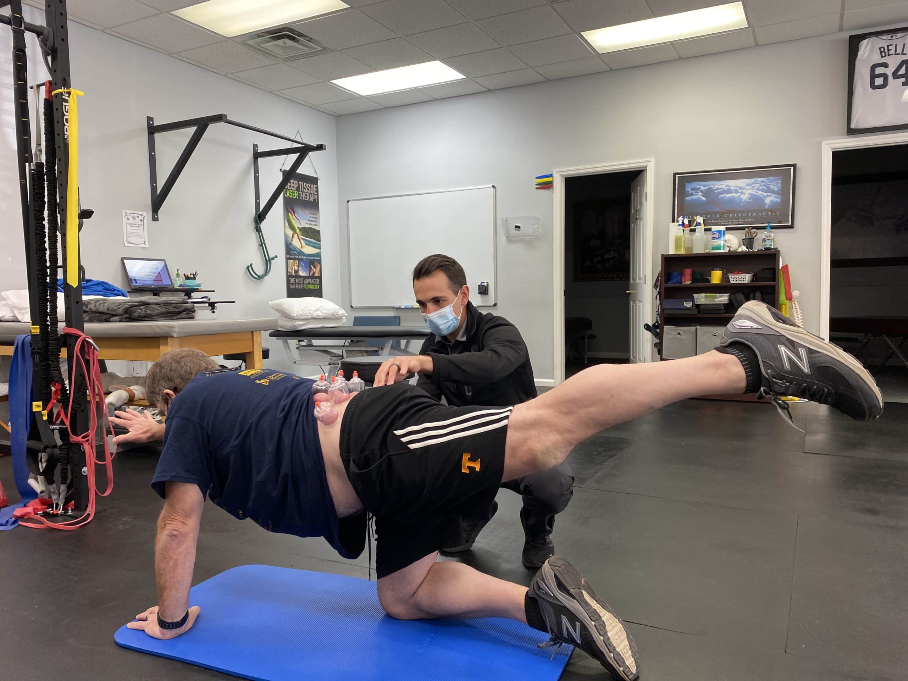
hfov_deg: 67.3
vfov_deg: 53.1
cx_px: 454
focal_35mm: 26
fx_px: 682
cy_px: 340
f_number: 1.8
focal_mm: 4.25
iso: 125
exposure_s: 1/60
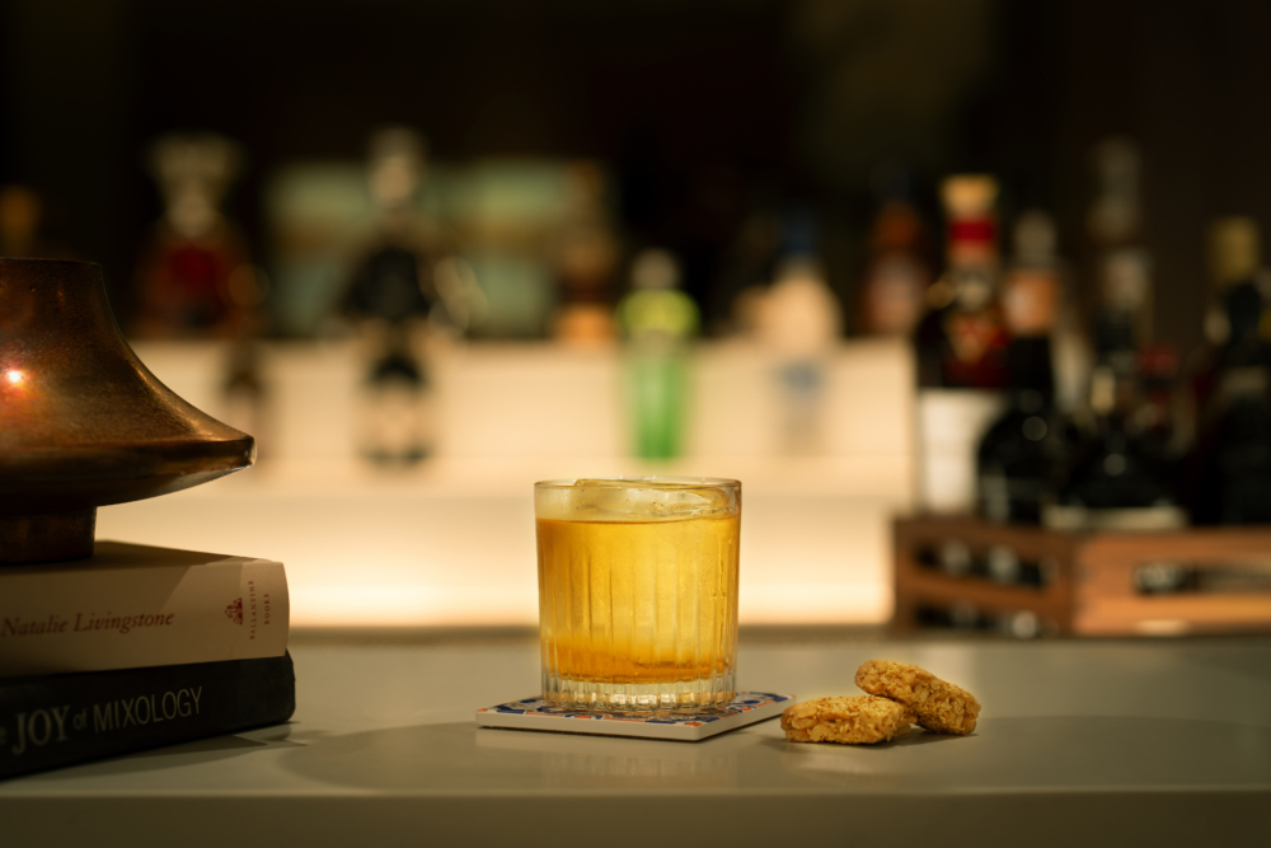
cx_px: 636
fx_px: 2648
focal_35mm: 75
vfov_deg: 18.2
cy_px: 424
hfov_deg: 27.0
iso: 400
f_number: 2
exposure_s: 1/40
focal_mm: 50
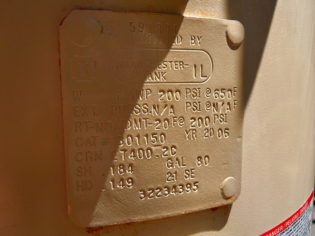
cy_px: 118
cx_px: 158
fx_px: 273
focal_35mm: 30
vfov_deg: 46.8
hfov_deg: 60.0
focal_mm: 5.4
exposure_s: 1/640
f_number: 3.5
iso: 100
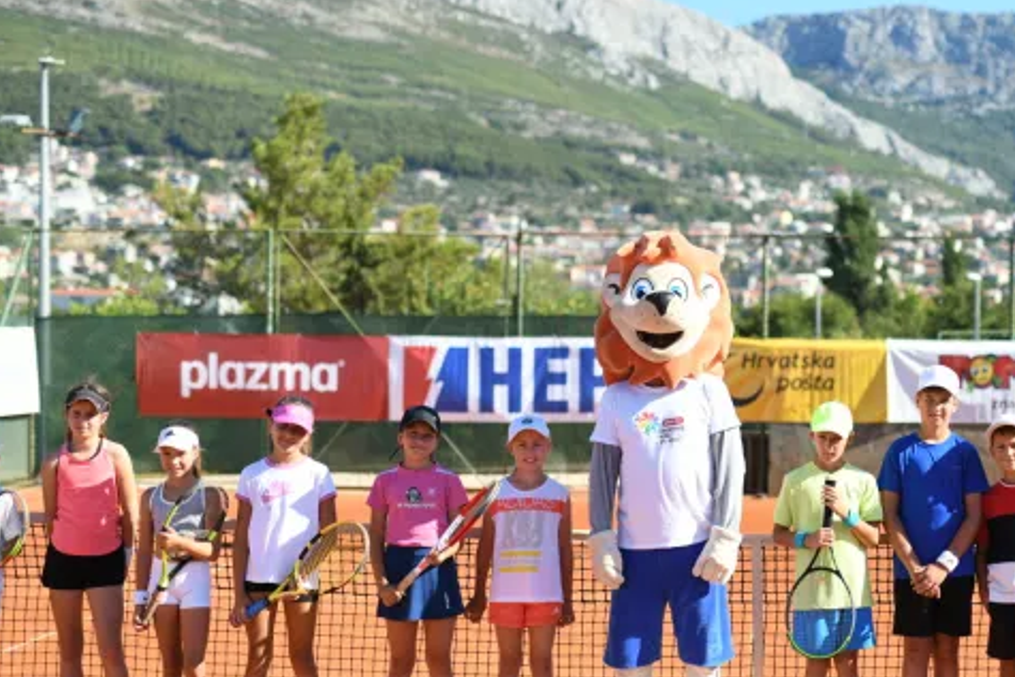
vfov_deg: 17.1
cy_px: 396
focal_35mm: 80
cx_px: 680
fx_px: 2256
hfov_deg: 25.2
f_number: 2
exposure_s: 1/2500
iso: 125
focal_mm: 50
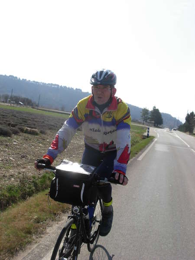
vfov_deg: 49.0
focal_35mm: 38
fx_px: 285
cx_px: 98
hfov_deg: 37.7
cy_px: 130
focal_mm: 6.3
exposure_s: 1/512
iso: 79
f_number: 4.9
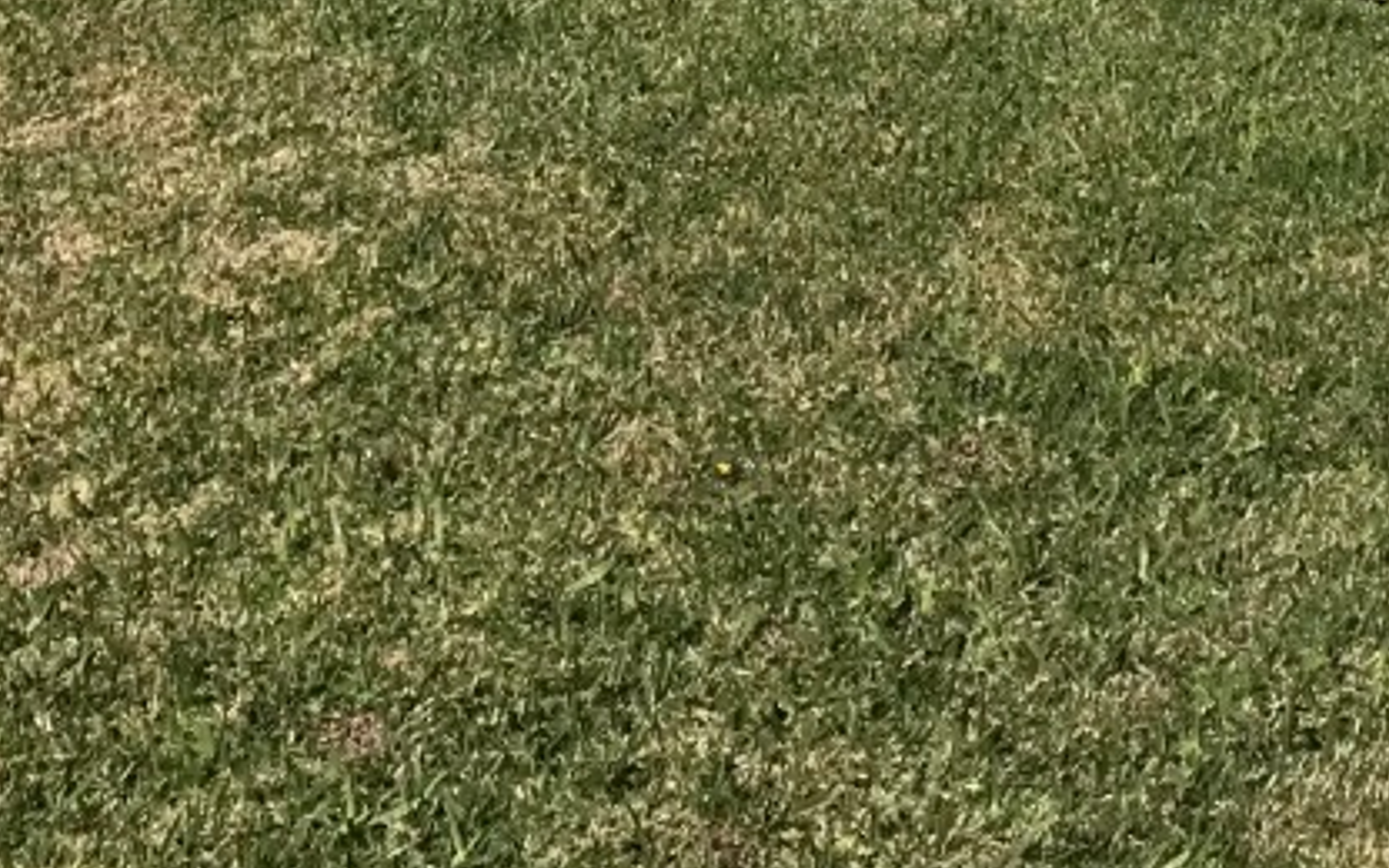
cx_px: 922
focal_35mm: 107
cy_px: -926
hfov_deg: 19.4
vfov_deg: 11.0
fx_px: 4050
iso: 20
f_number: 1.8
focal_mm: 3.99
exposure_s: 1/4808
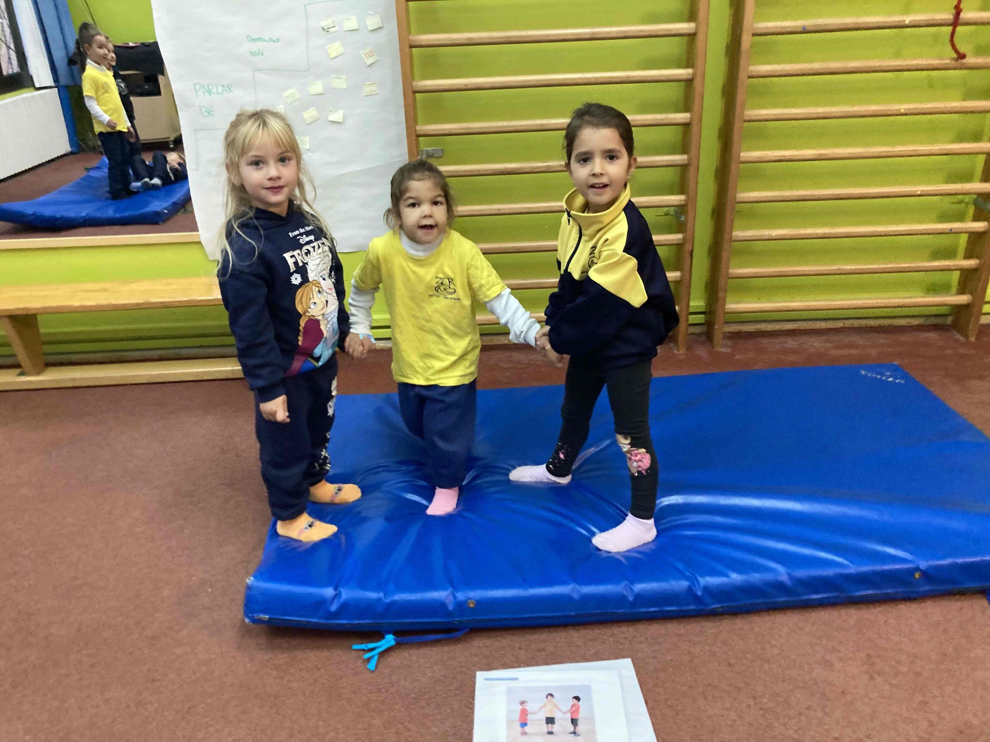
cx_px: 495
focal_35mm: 28
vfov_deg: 49.7
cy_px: 371
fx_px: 801
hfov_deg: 63.4
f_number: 1.8
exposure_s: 1/33
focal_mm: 3.99
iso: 250
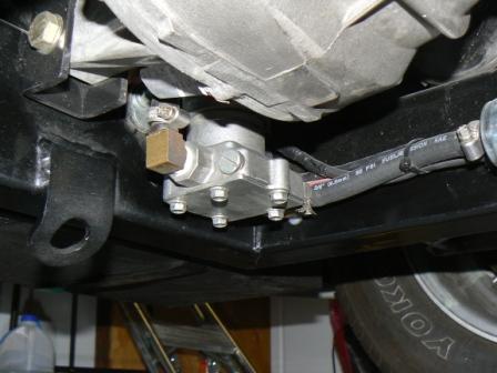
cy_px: 186
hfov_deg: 41.2
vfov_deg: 31.5
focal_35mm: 46
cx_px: 248
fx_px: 660
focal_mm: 6.4
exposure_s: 1/320
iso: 100
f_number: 3.2
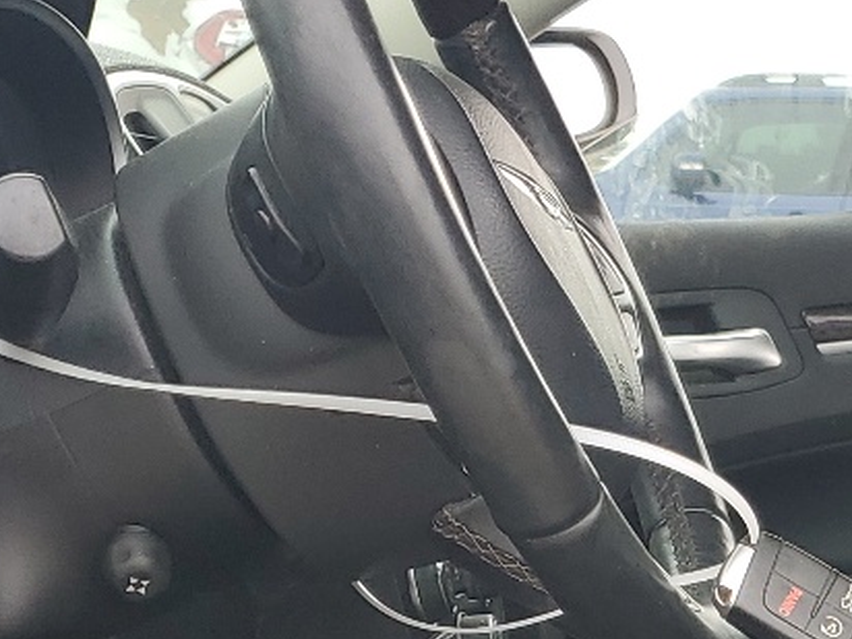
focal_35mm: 101
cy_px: 864
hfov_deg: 18.4
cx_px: 1026
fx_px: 2486
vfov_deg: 14.0
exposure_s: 1/182
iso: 50
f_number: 1.5
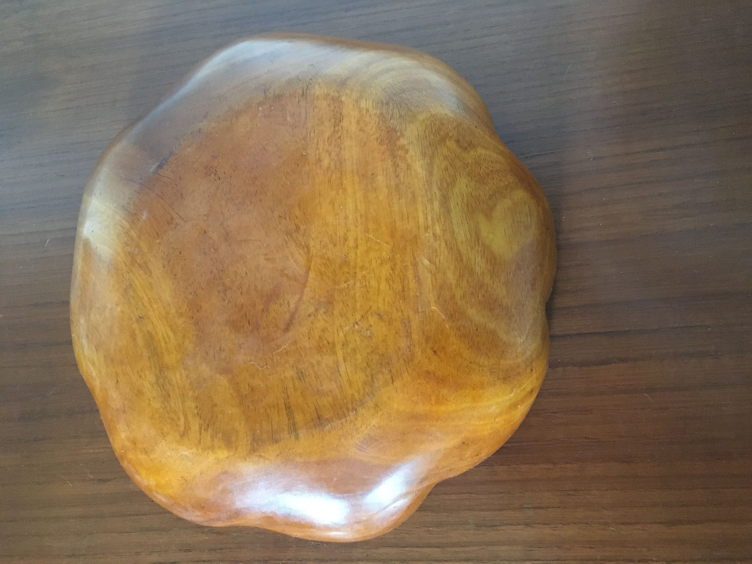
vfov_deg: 48.2
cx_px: 376
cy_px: 282
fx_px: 630
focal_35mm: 29
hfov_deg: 61.7
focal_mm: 4.15
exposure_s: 1/17
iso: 320
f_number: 2.2
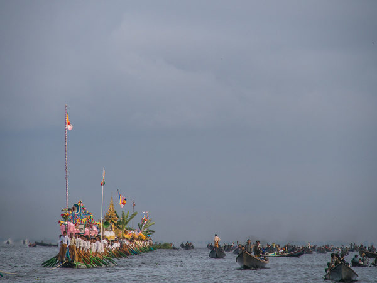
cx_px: 188
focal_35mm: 300
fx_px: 3267
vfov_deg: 5.0
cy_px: 142
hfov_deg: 6.6
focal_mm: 150
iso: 200
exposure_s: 1/400
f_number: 6.3
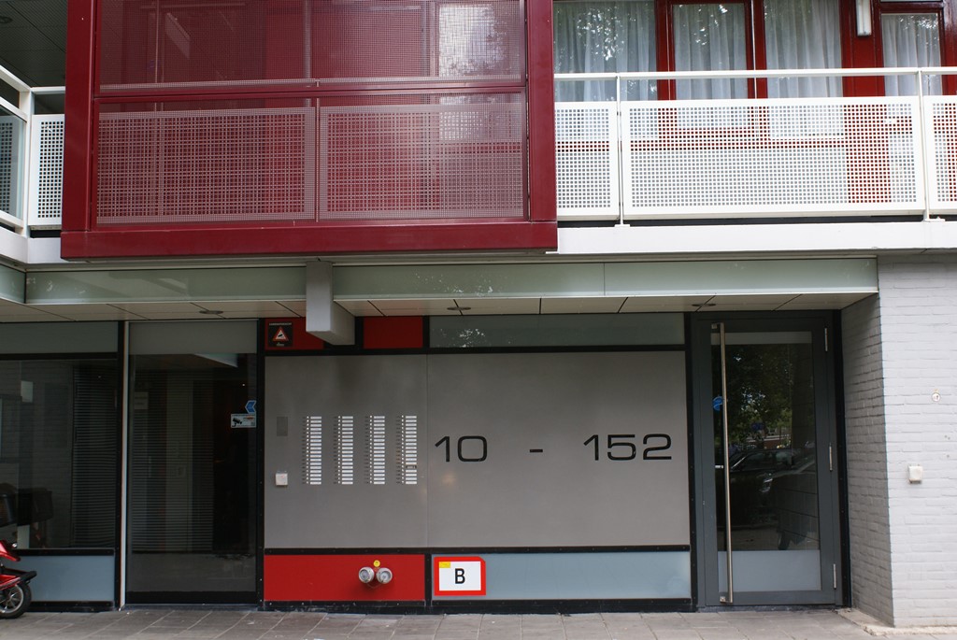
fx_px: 1197
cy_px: 320
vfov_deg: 29.9
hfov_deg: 43.6
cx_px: 478
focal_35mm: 45
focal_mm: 30
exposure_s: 1/100
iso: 100
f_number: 6.3
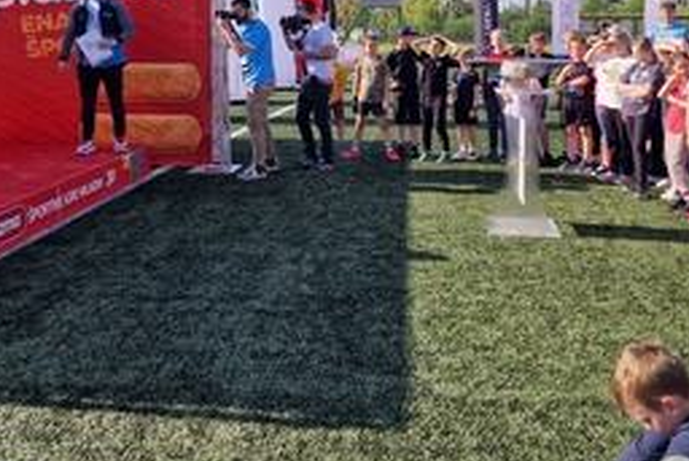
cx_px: 374
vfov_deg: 31.0
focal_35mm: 42
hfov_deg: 46.3
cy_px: 78
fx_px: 804
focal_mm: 6.4
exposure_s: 1/844
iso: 50
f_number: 1.8
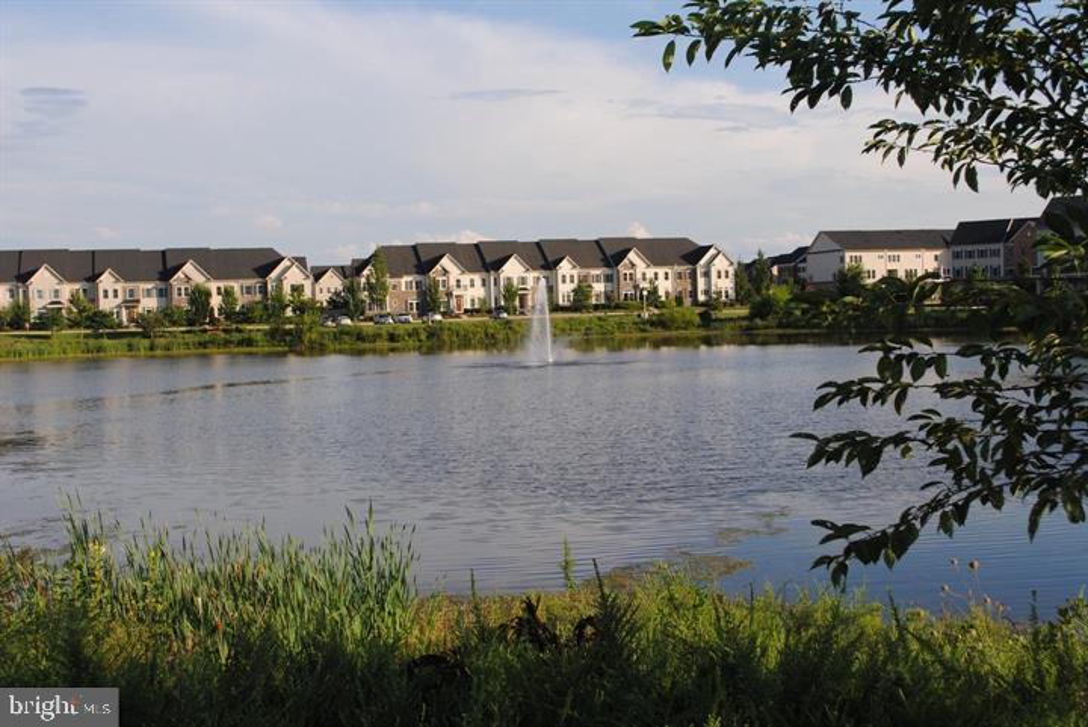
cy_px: 364
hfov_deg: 44.9
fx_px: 1315
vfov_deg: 30.9
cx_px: 544
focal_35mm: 44
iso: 100
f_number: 8
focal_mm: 29
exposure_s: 1/250
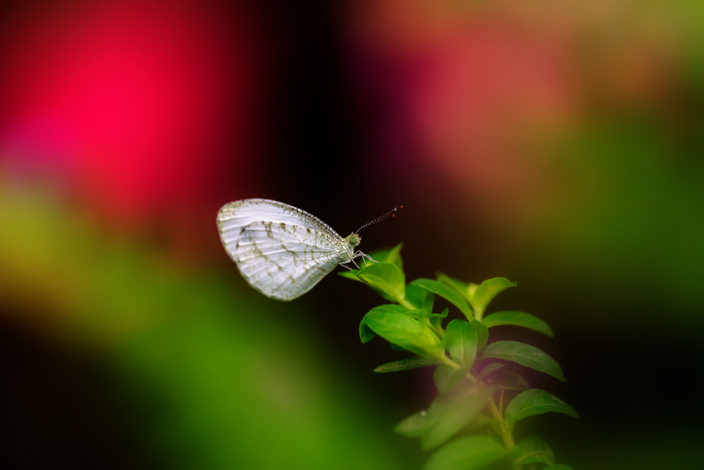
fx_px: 3520
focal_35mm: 180
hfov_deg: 11.4
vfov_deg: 7.6
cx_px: 352
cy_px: 235
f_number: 4
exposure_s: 1/160
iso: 4000
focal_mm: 180
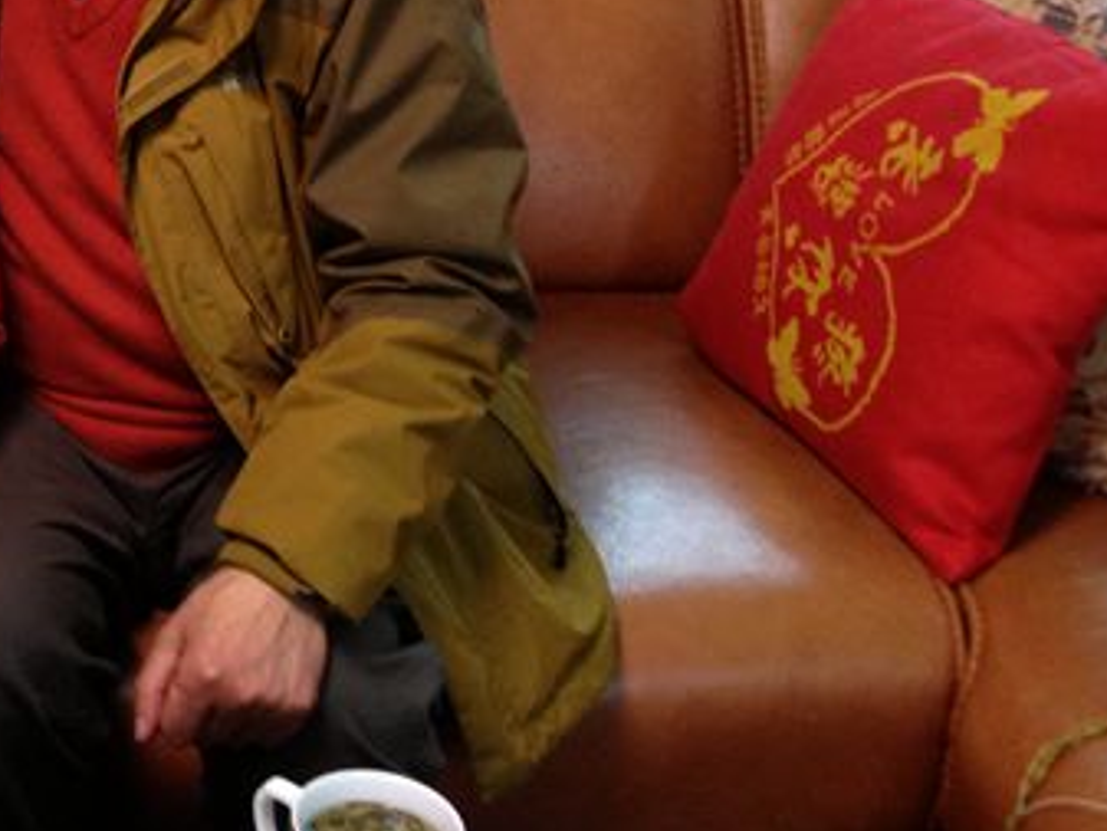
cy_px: -145
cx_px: -154
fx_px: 2655
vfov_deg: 17.1
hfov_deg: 22.1
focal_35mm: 83
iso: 125
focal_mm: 4.28
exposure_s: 1/20
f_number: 2.4
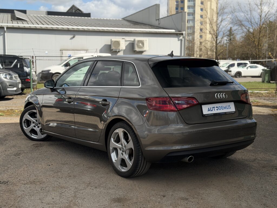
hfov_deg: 39.7
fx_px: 384
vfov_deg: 30.3
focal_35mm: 48
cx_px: 138
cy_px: 104
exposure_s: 1/2088
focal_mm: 6.76
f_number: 1.78
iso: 64
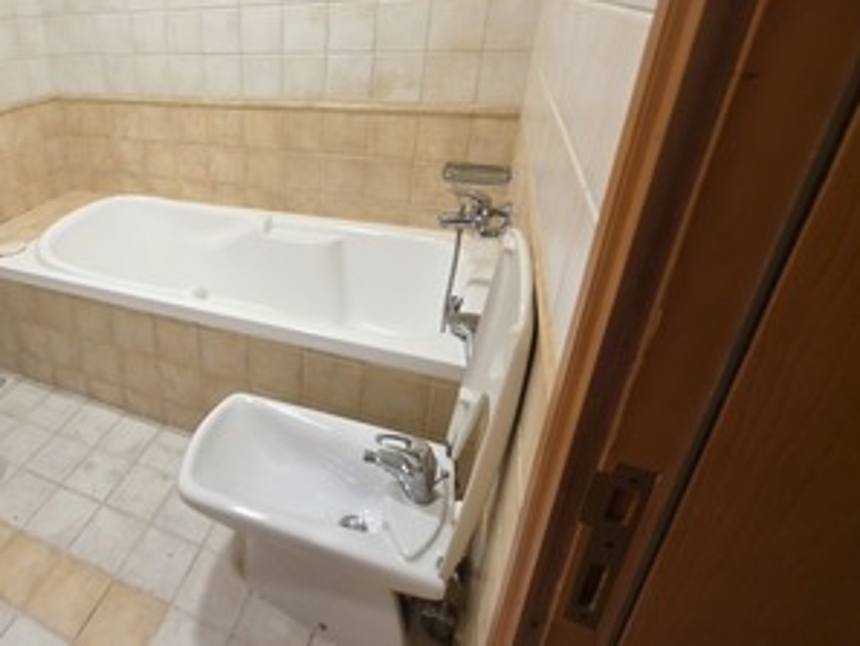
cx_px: 216
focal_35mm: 20
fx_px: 497
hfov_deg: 75.8
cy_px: 239
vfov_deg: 65.0
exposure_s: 1/50
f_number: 1.9
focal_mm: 2.2
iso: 160
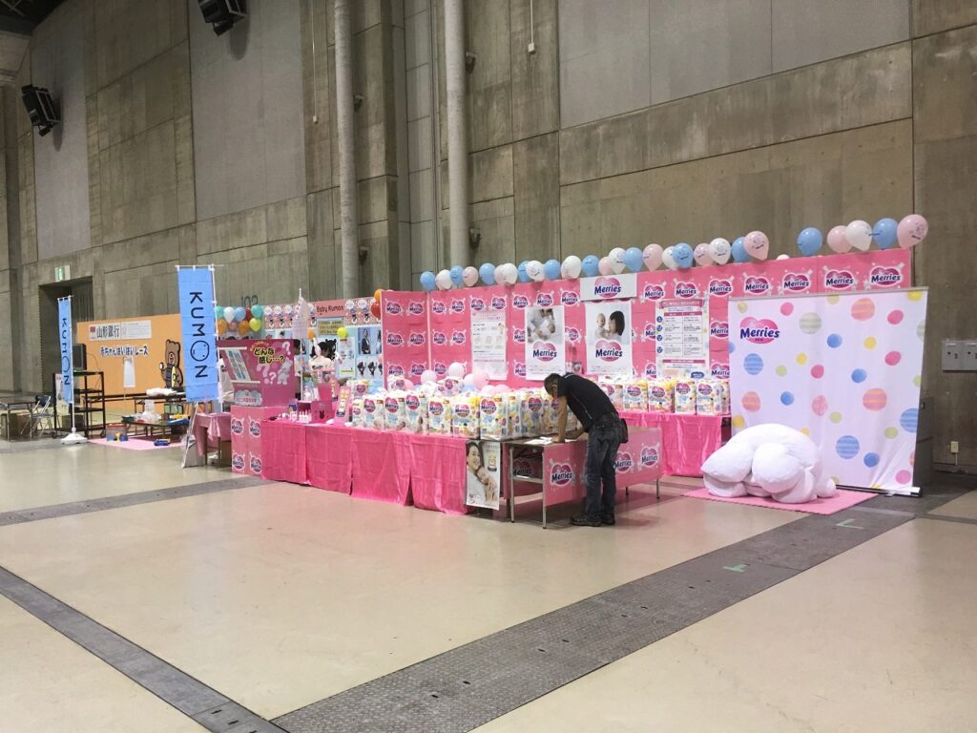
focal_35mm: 29
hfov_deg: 61.7
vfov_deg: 48.2
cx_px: 488
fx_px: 818
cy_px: 366
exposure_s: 1/30
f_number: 2.2
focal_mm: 4.15
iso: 40
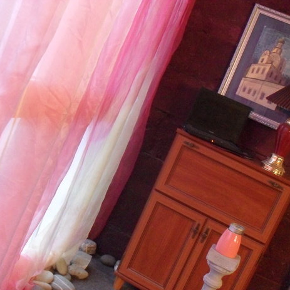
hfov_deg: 37.4
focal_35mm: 45
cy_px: 145
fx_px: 427
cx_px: 170
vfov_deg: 37.6
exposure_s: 1/15
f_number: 2.8
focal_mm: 6.3
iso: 400
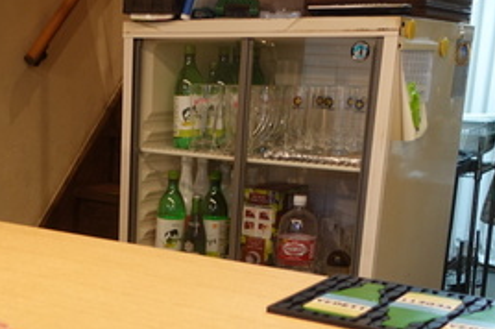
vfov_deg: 21.6
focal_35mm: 61
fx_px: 838
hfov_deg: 31.9
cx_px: 91
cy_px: 309
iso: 250
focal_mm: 9.4
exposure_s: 1/30
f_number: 1.8
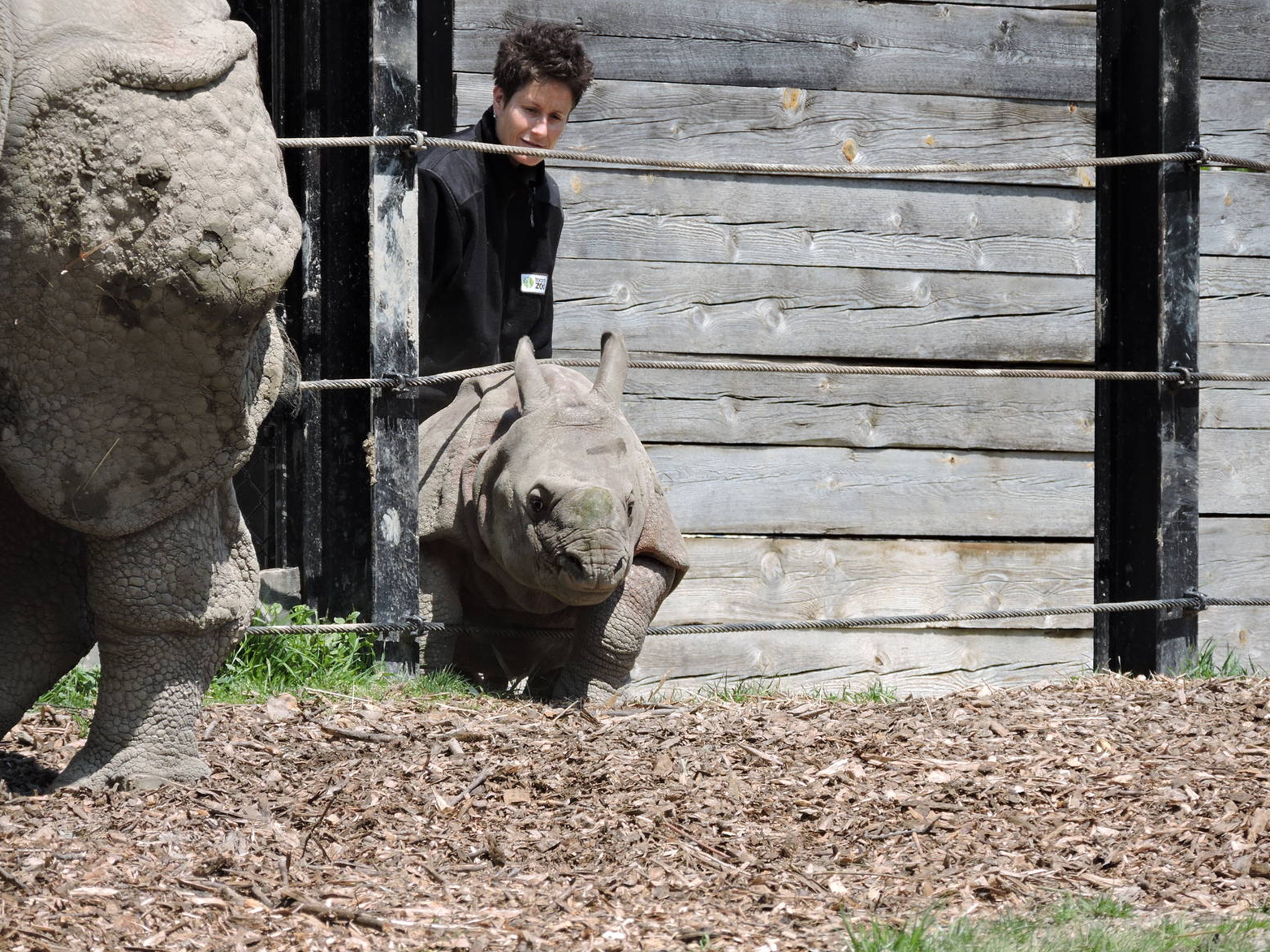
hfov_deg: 4.5
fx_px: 16326
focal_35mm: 445
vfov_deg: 3.3
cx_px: 639
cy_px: 486
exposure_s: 1/400
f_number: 4.9
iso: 100
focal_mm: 77.6
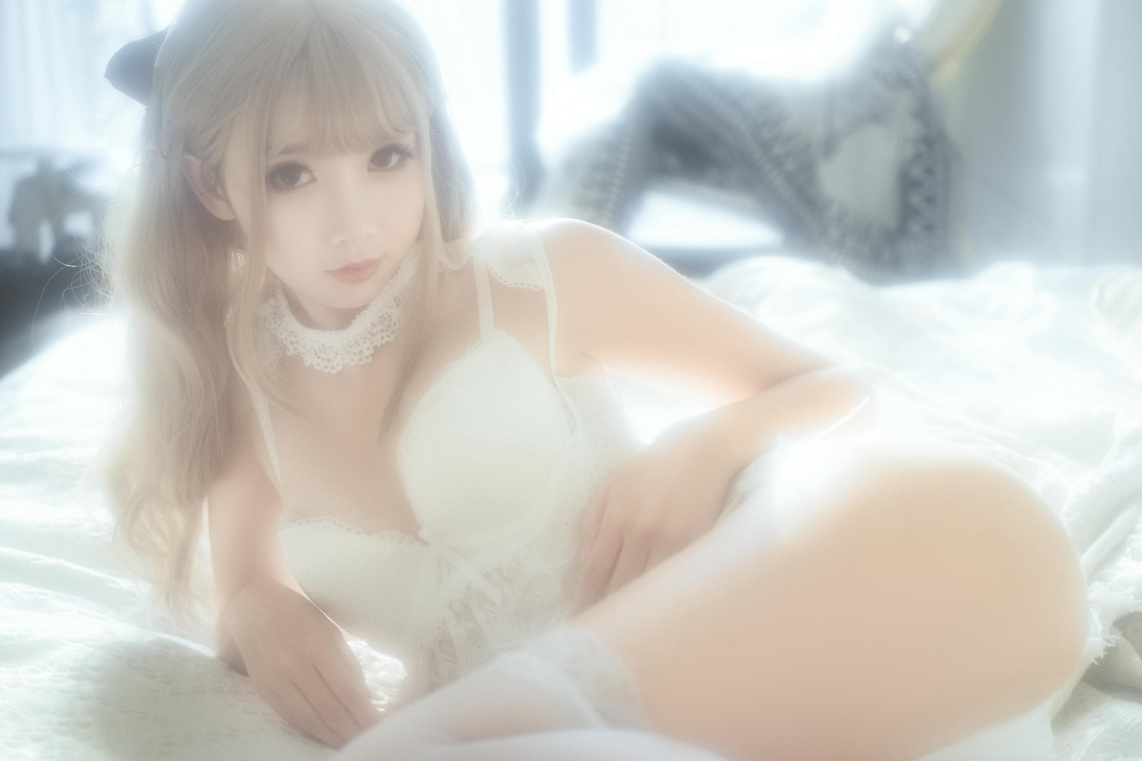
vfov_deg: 27.0
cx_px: 571
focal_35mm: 50
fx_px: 1586
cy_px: 380
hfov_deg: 39.6
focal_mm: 50
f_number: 2.8
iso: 100
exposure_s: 1/60
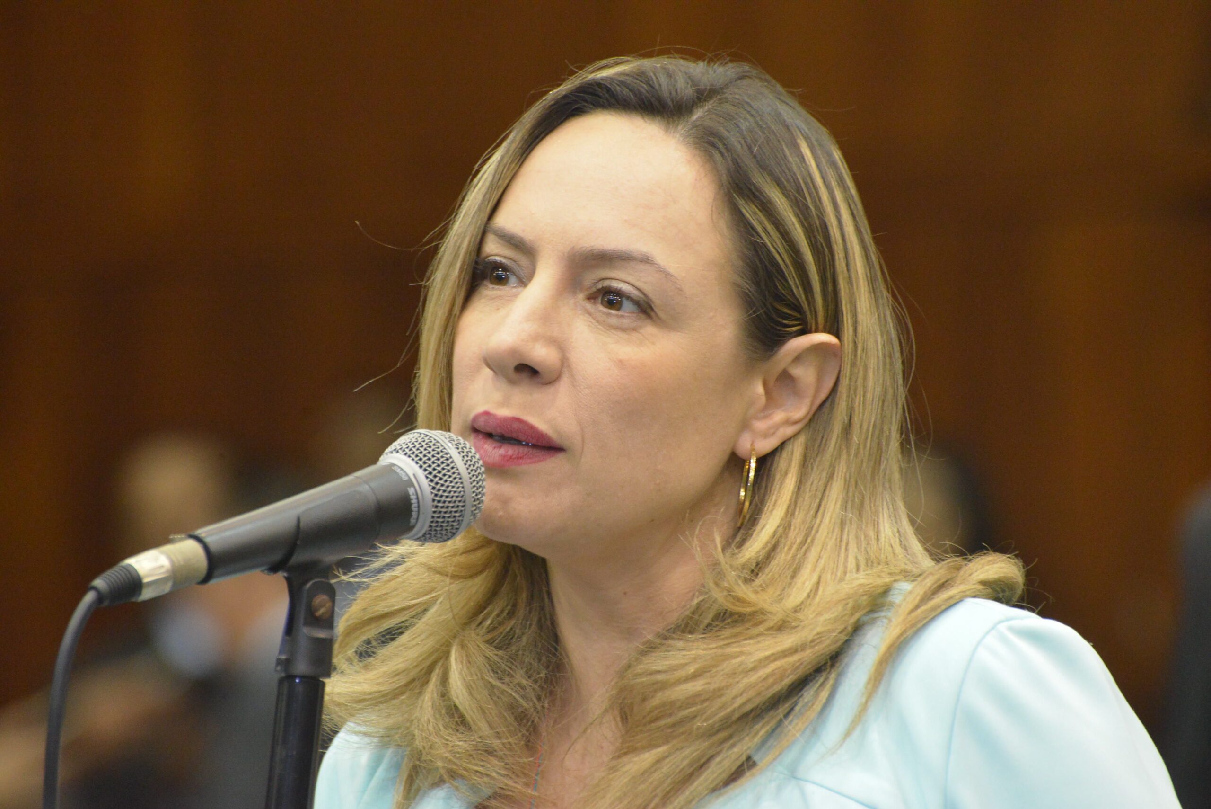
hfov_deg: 6.9
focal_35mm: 300
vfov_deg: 4.6
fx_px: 10095
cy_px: 404
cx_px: 606
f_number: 8
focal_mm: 300
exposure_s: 1/100
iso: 6400
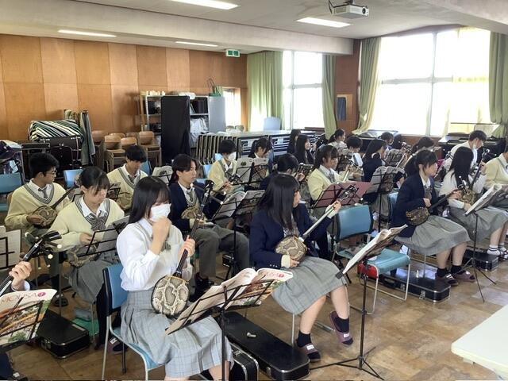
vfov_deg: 45.4
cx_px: 254
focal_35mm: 31
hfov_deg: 58.4
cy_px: 190
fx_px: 455
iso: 64
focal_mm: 3.3
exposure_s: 1/60
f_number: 2.4
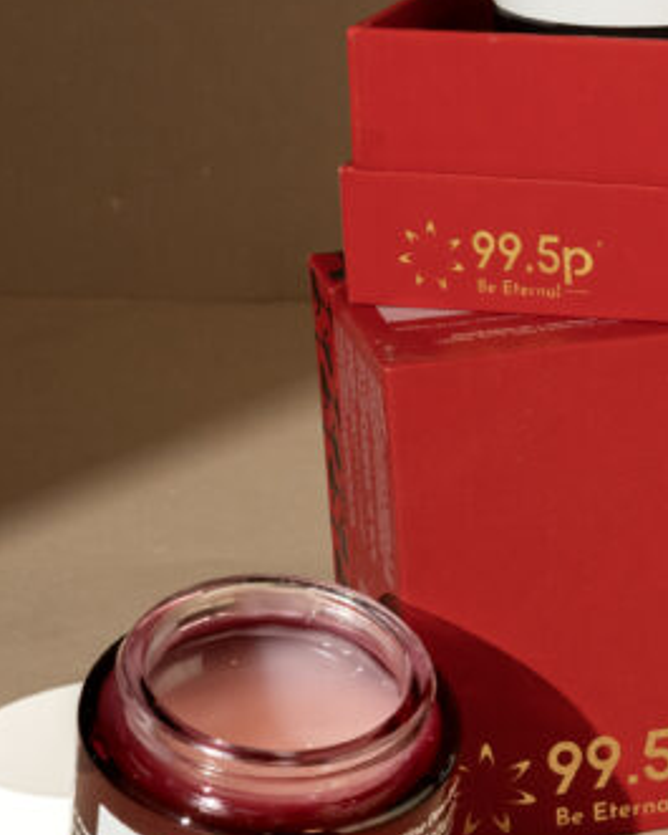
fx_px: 3730
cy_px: 240
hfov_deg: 9.7
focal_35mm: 151
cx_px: 1243
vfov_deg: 12.7
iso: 200
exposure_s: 1/80
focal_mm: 35
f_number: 9
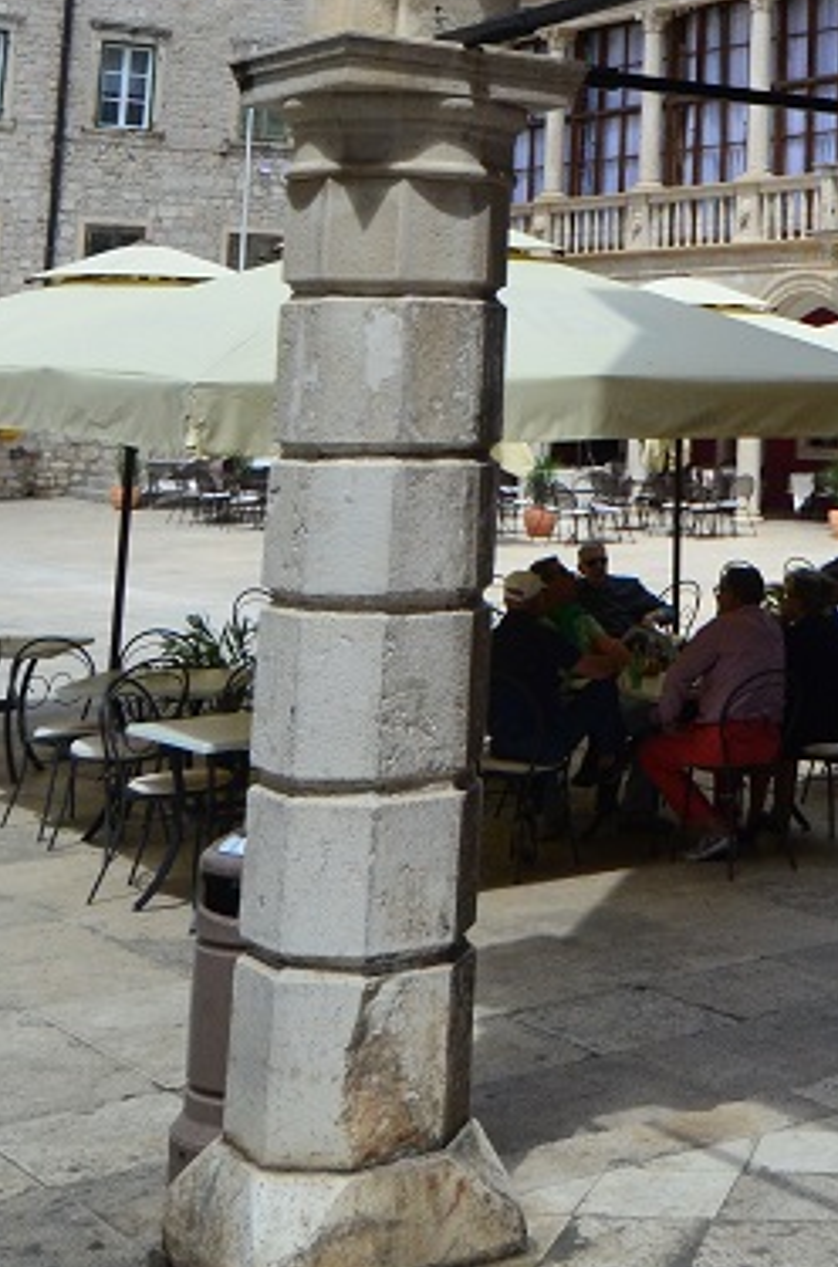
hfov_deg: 23.1
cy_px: 66
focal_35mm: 56
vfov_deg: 33.3
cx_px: 830
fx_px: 1966
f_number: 4.5
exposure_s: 1/8000
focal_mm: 14
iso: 1000
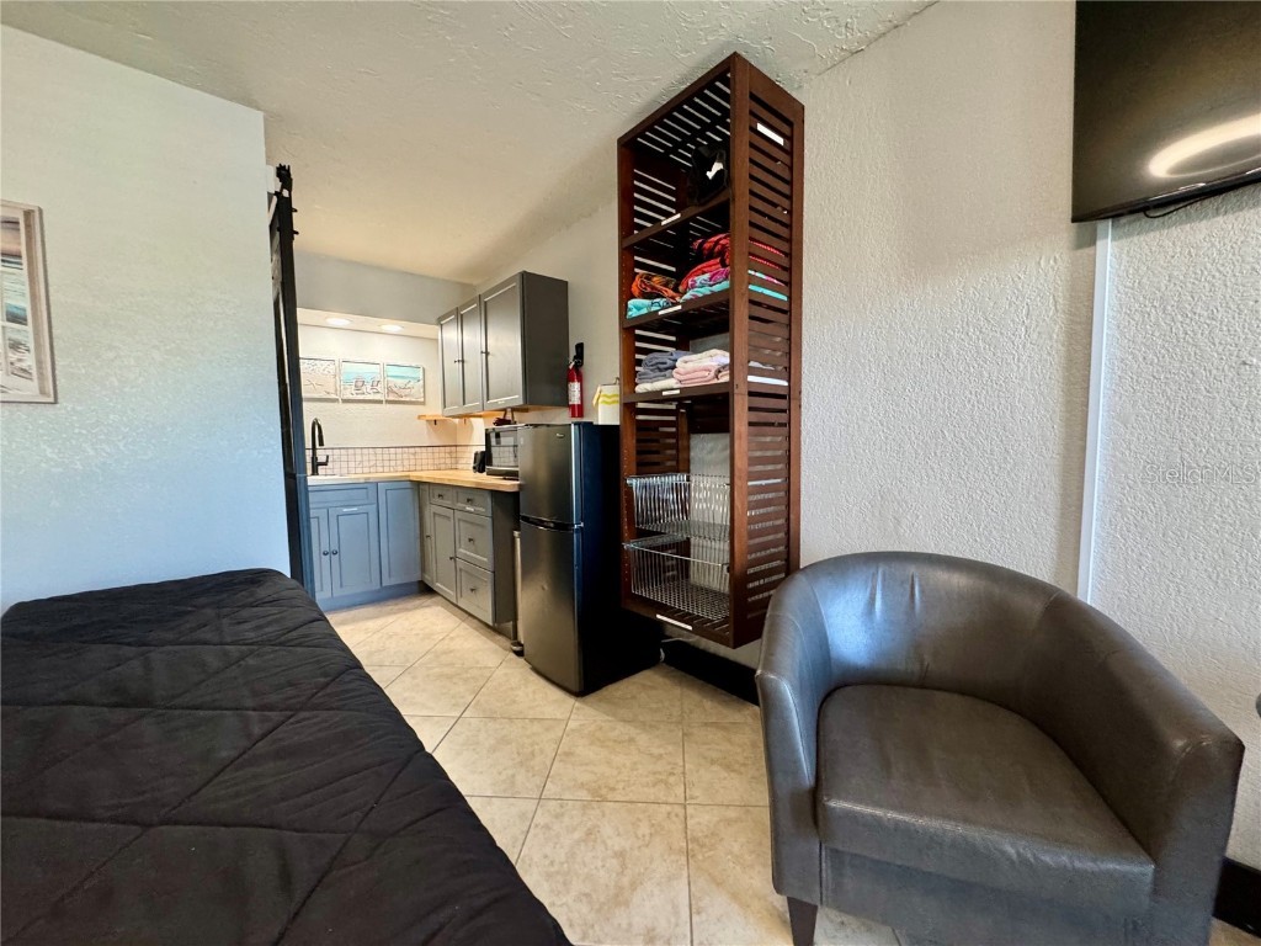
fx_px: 510
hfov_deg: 102.1
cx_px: 630
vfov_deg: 85.7
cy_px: 473
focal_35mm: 14
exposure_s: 1/60
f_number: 2.2
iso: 500
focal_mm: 2.22
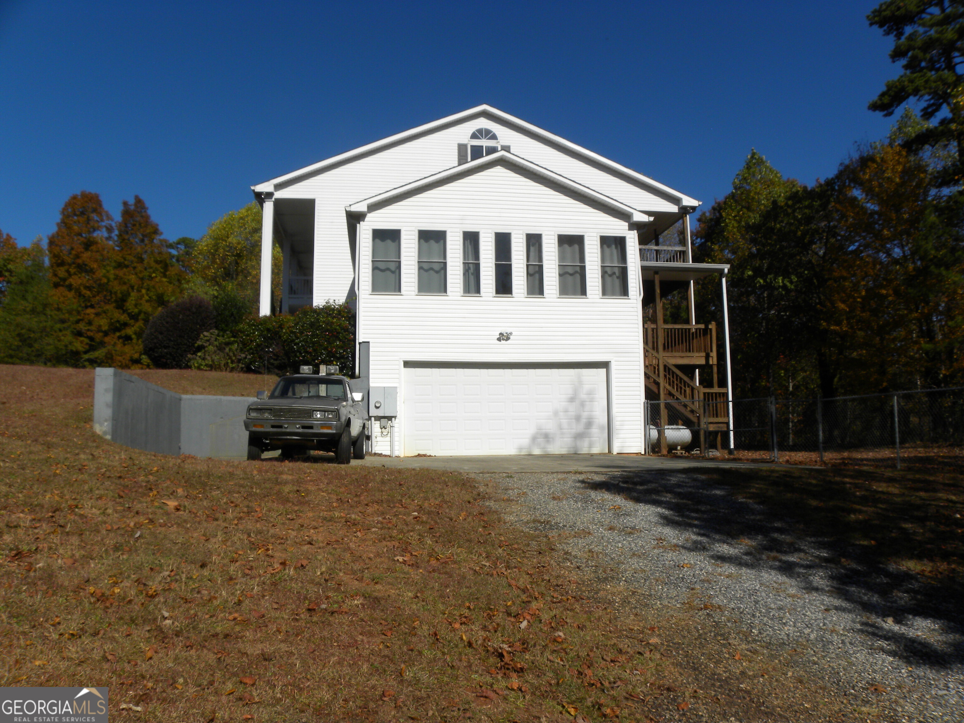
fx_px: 724
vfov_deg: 53.1
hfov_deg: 67.3
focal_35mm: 26
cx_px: 482
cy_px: 362
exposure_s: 1/438
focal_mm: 4.6
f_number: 7.1
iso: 64
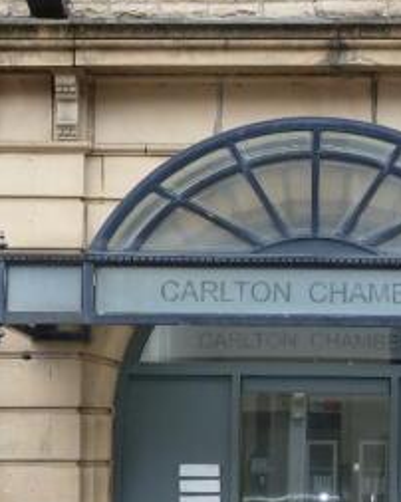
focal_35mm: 108
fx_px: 1604
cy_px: 418
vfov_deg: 17.6
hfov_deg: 14.2
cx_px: 321
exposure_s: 1/30
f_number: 3.8
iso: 125
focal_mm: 7.9
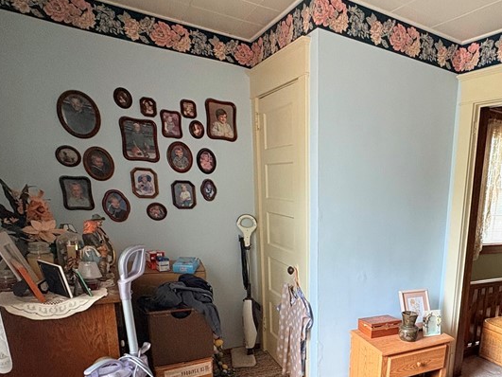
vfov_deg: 48.4
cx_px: 386
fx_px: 391
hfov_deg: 61.1
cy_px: 302
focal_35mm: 27
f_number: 2.2
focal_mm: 2.22
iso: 250
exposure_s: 1/60
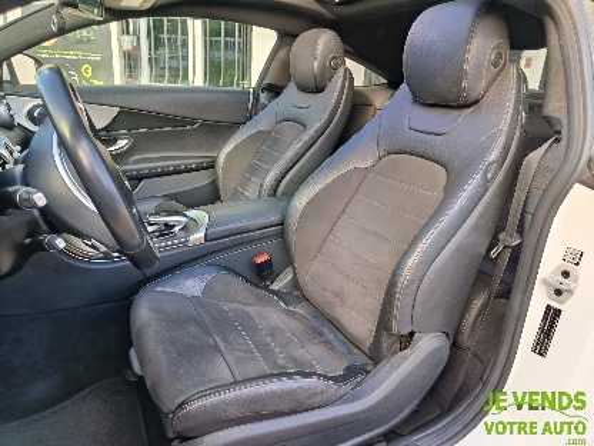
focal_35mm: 24
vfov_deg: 56.8
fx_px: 412
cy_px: 223
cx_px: 297
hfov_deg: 71.6
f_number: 1.7
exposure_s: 1/100
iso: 213
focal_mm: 5.24
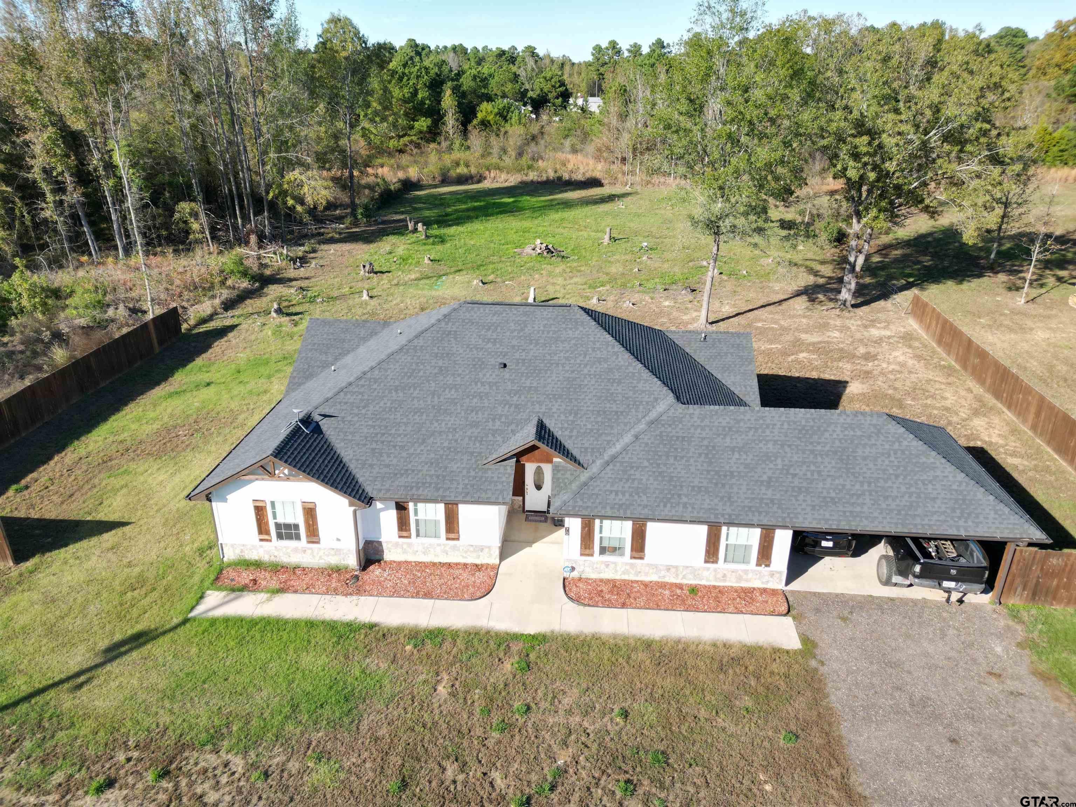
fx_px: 746
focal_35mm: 24
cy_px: 404
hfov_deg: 71.6
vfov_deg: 56.8
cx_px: 538
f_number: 1.7
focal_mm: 6.72
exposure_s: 1/2000
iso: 200
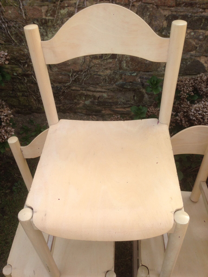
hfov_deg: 42.9
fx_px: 264
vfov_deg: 55.4
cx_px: 104
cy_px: 138
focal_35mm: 33
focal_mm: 4.12
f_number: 2.4
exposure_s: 1/559
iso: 50
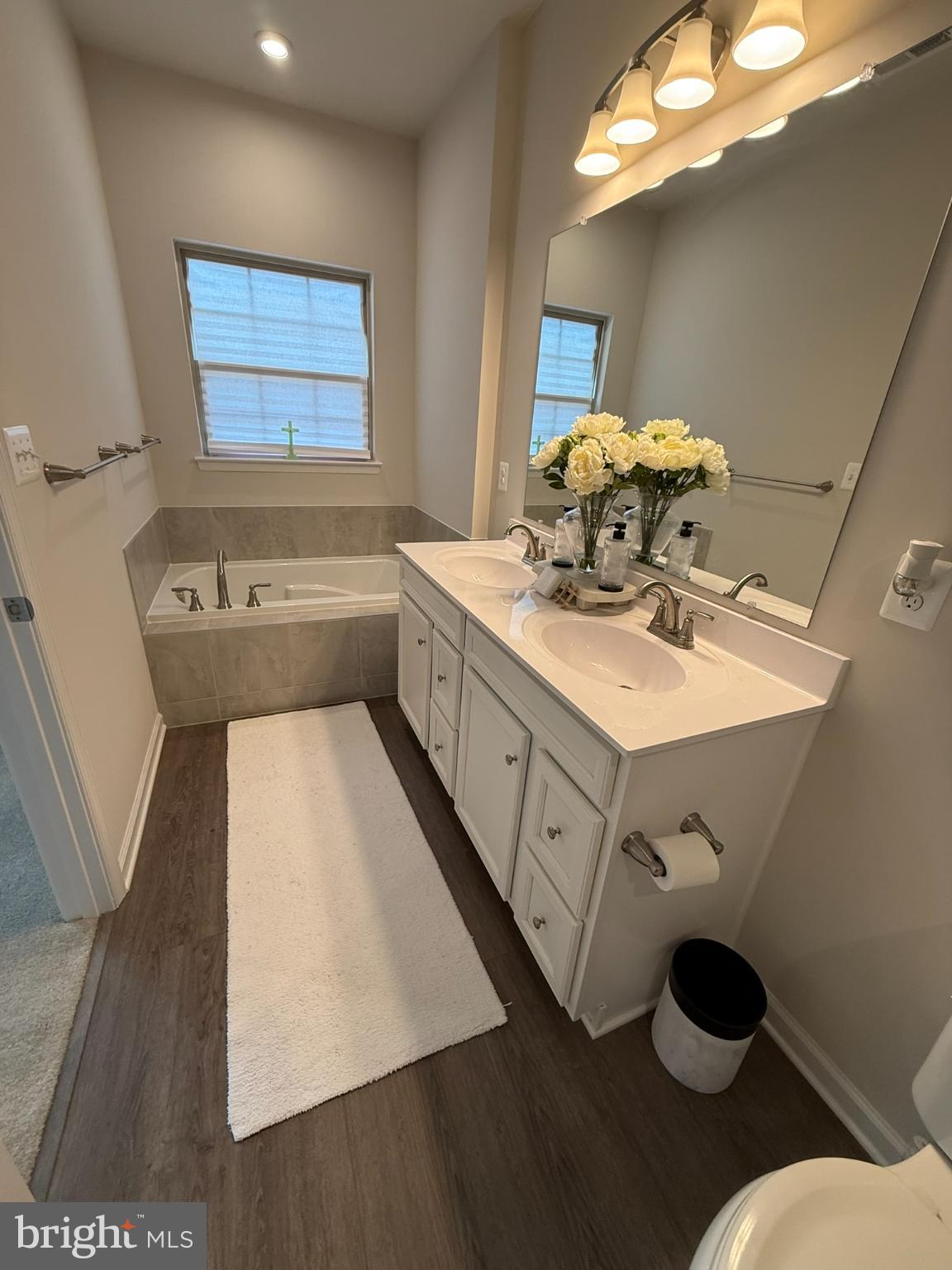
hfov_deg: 85.7
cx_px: 476
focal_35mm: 14
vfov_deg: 102.1
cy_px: 635
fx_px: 513
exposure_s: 1/120
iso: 100
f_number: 2.2
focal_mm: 2.22
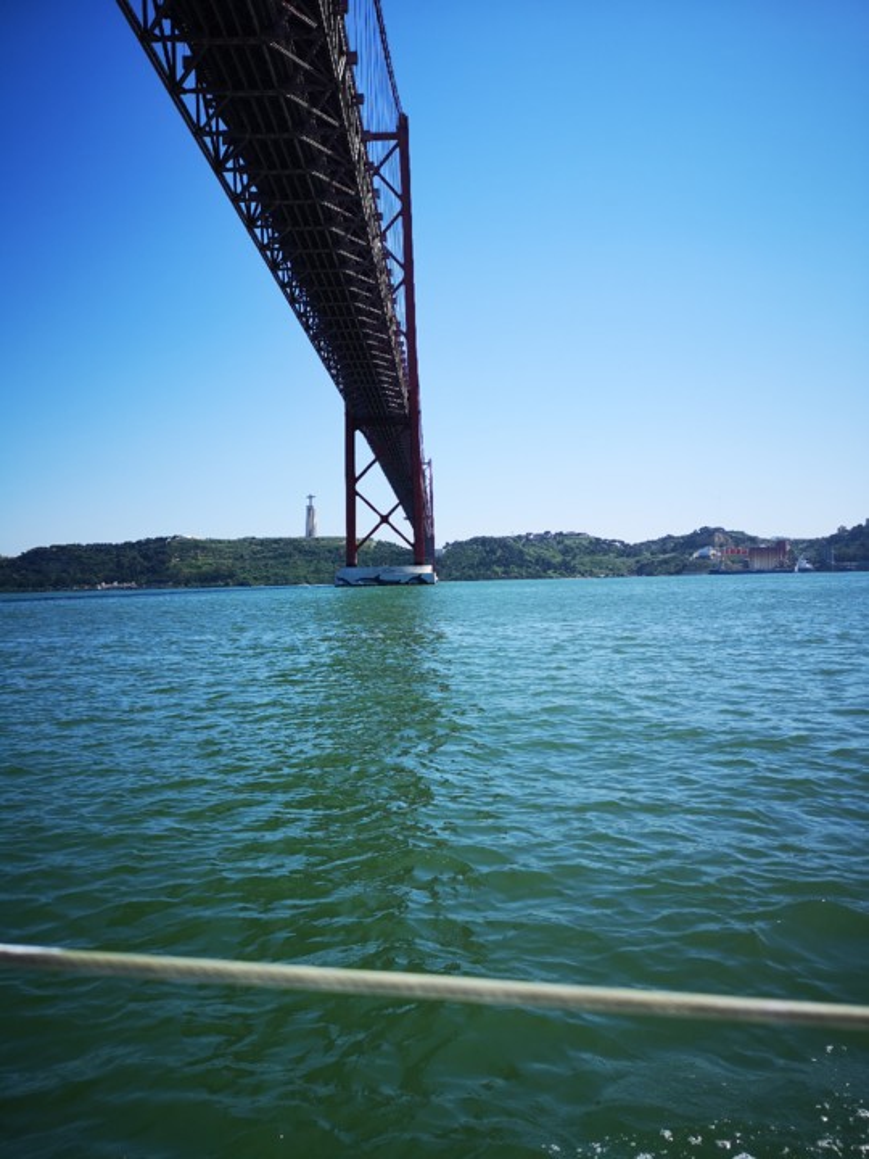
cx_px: 434
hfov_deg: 51.4
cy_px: 580
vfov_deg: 65.3
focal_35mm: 27
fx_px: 904
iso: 50
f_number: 1.8
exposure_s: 1/1869
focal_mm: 3.95
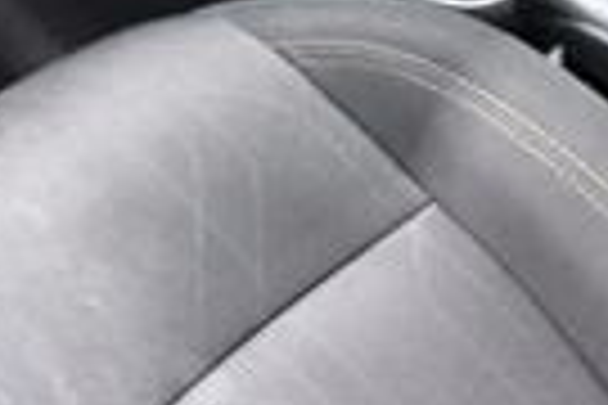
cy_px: -500
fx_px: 2162
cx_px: 41
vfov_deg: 9.7
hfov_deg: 15.8
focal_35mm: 128
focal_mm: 18
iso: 2500
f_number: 4
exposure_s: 1/60
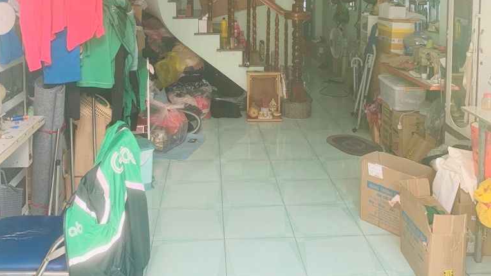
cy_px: 5
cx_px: 245
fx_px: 495
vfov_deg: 29.3
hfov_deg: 52.8
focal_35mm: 38
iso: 80
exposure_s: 1/121
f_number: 1.8
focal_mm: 4.25
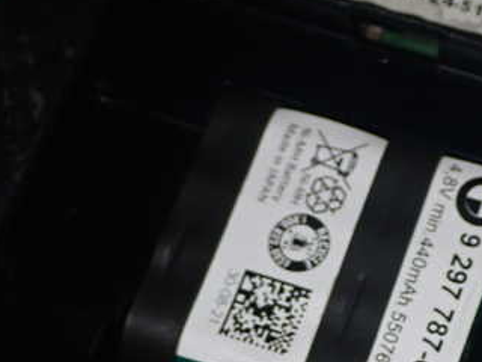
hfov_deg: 14.8
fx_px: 1852
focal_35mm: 133
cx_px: 372
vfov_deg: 11.1
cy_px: 234
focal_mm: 12.73
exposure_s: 1/60
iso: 320
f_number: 11
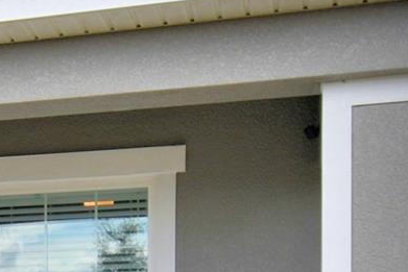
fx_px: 1020
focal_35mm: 90
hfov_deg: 20.5
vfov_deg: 14.5
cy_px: 365
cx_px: -131
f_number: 5.3
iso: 110
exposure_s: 1/500
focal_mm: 15
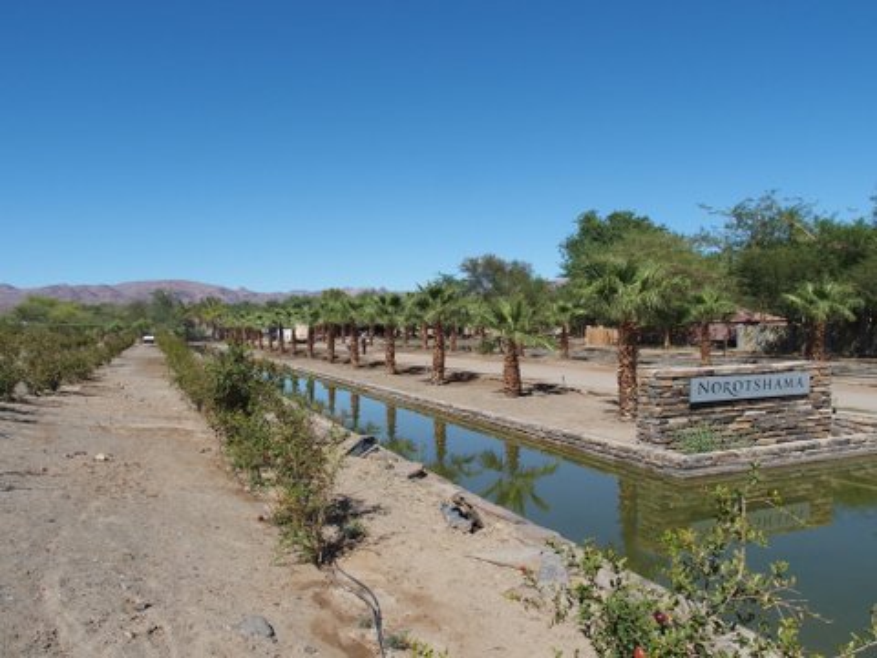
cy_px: 329
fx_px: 709
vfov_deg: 49.7
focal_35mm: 28
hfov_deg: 63.4
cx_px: 438
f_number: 5
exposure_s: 1/800
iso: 100
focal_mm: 6
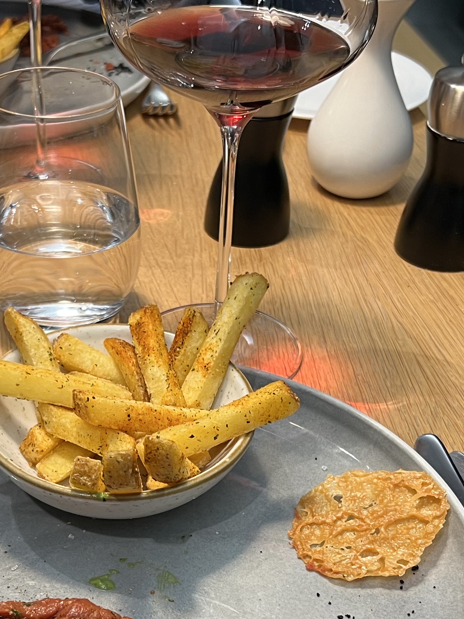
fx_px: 1090
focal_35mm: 61
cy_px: 433
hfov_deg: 24.0
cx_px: 172
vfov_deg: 31.3
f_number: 1.5
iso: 80
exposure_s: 1/50
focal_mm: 5.7
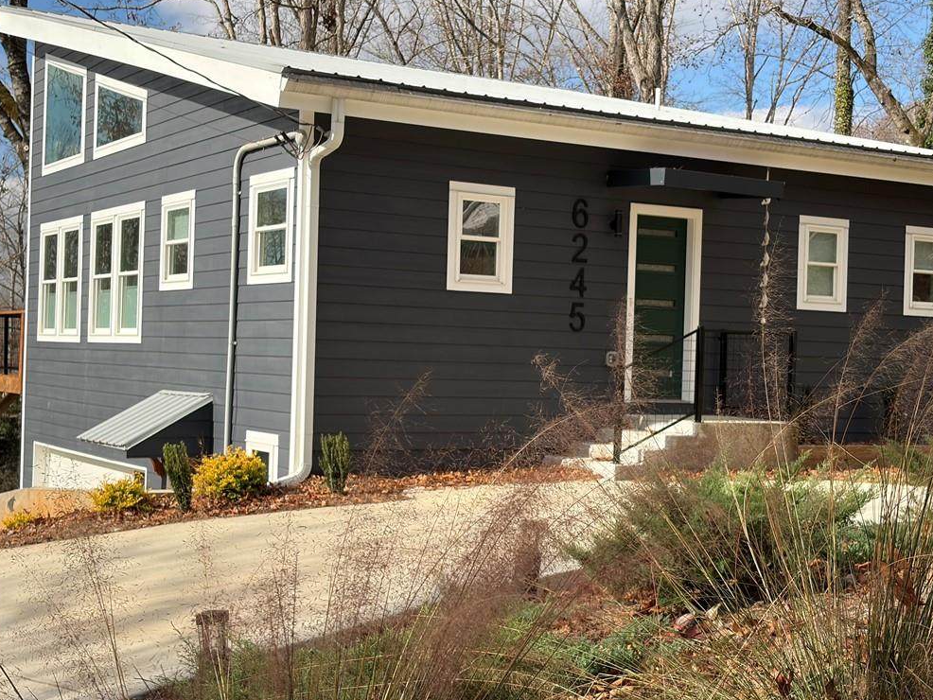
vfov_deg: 27.0
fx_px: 1456
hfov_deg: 35.5
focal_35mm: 54
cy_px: 351
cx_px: 470
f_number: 1.6
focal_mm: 5.96
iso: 32
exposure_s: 1/2639
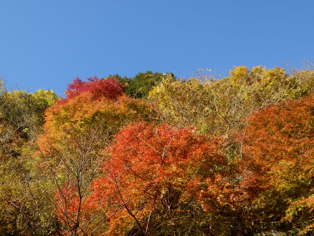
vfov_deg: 38.7
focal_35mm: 37
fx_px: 336
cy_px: 118
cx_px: 157
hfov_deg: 50.1
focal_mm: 6.6
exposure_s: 1/320
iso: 80
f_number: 3.9
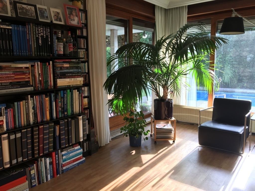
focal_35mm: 29
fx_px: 214
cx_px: 128
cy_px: 96
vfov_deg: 48.2
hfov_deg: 61.7
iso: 32
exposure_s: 1/100
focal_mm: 4.15
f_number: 2.2
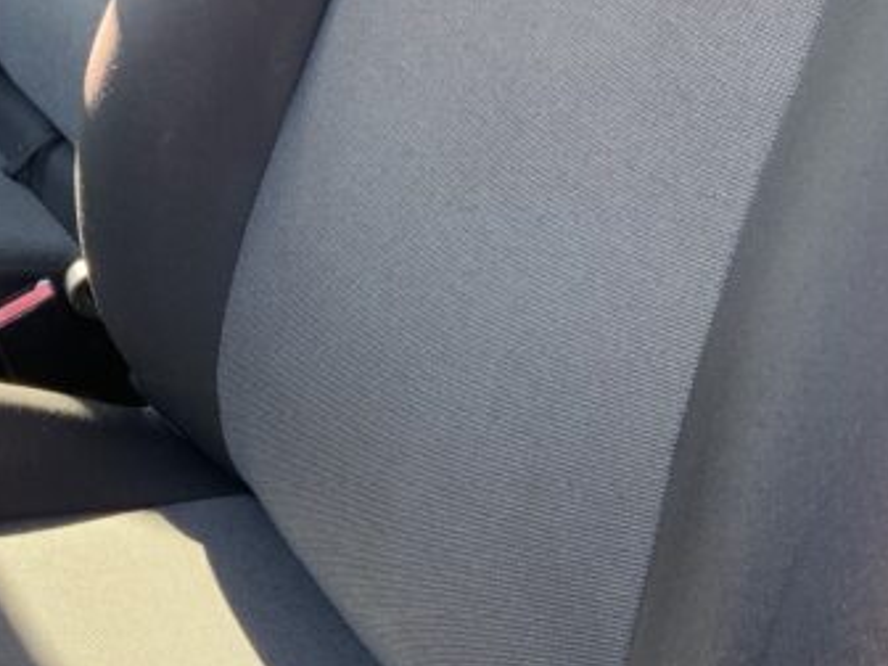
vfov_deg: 20.3
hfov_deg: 27.3
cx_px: 106
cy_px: -79
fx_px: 1770
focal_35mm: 69
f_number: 1.8
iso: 40
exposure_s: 1/122
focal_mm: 3
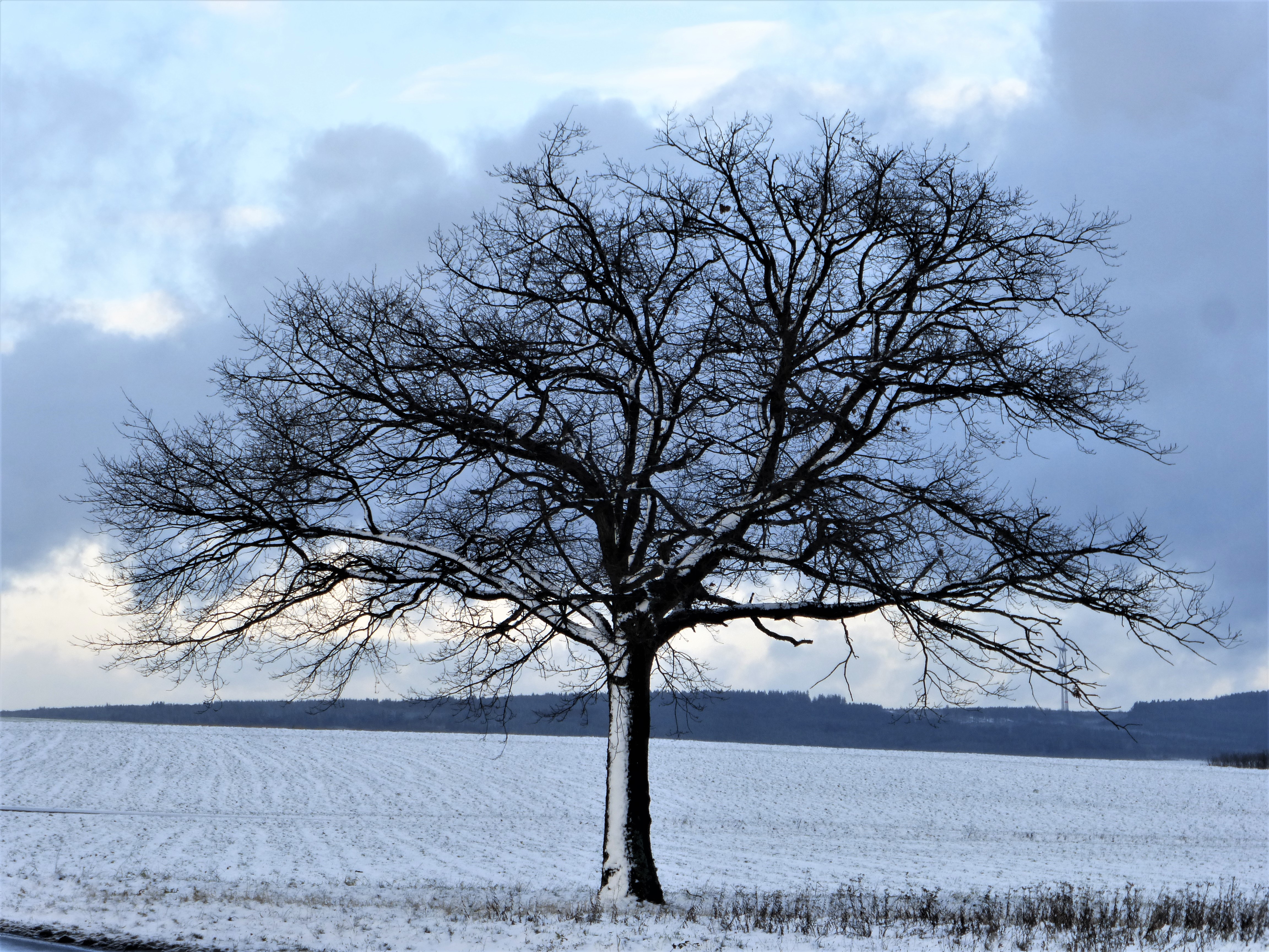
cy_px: 476
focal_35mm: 115
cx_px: 634
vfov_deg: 12.9
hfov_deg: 17.1
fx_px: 4216
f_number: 5.3
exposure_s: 1/125
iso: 100
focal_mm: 20.6
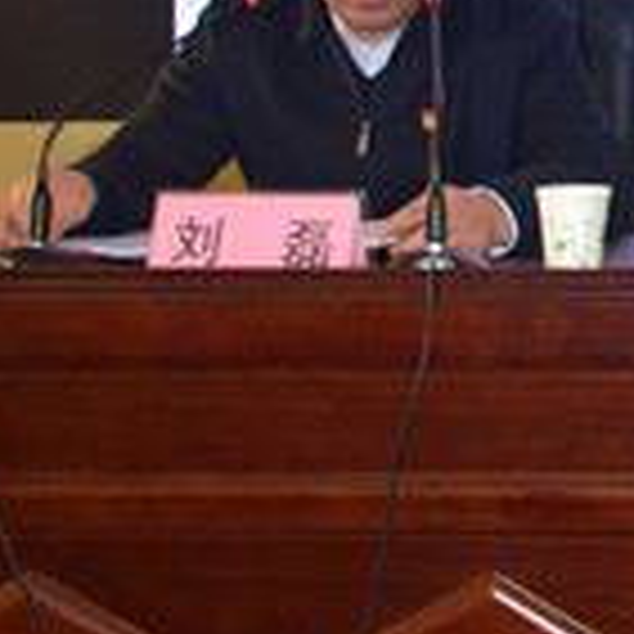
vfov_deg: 13.1
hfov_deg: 12.6
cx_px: 1016
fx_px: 2694
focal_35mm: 130
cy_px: -83
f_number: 3.8
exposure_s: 1/60
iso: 720
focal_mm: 24
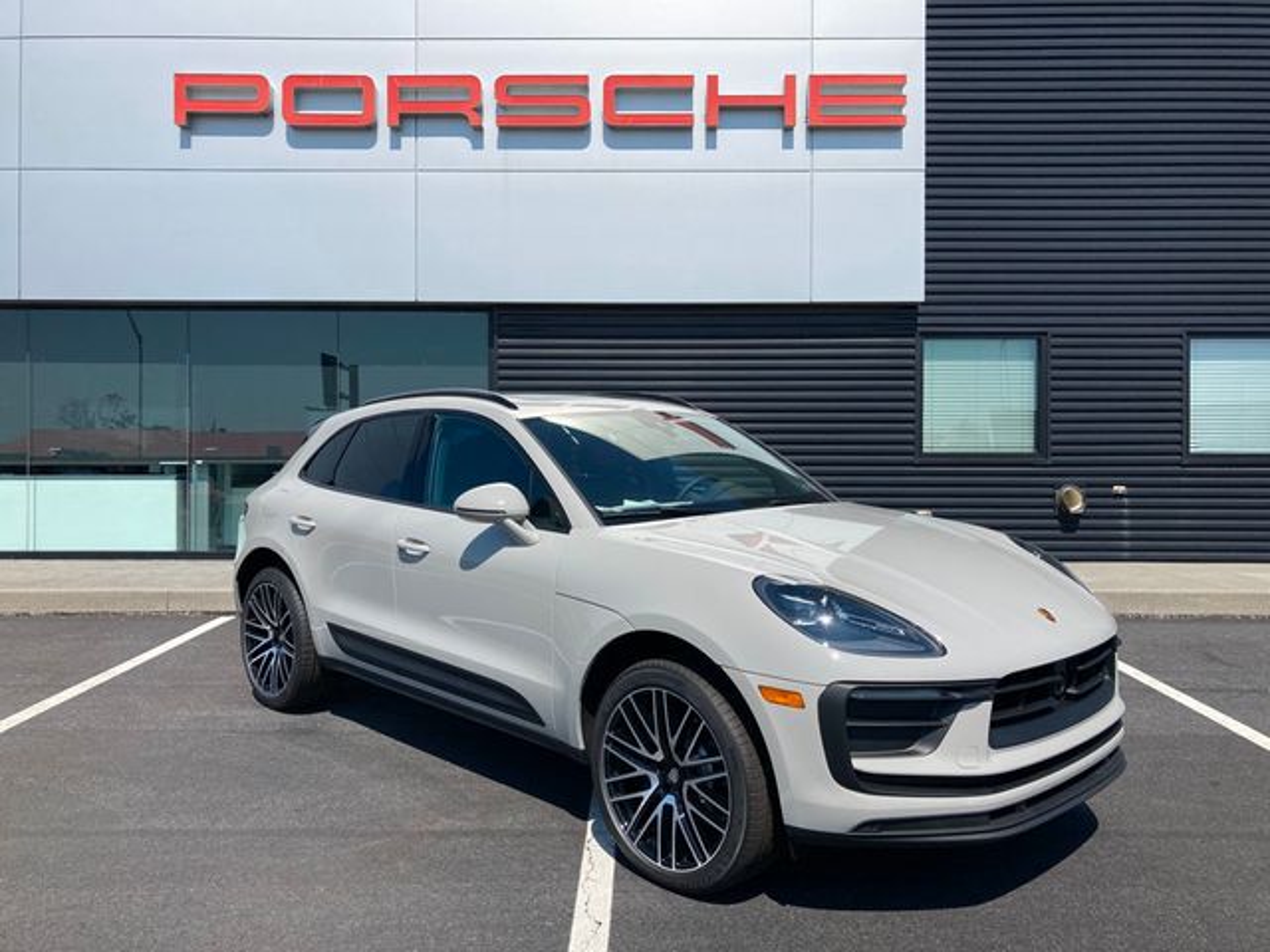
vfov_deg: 49.7
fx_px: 1027
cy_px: 476
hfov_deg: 63.4
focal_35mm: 28
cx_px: 635
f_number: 1.8
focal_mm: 3.99
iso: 20
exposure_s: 1/3205
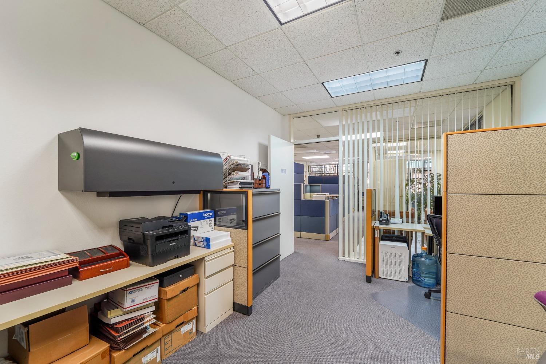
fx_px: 212
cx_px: 273
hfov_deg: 104.3
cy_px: 182
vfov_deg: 81.2
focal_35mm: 14
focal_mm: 14
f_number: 8
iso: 100
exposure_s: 1/1.25
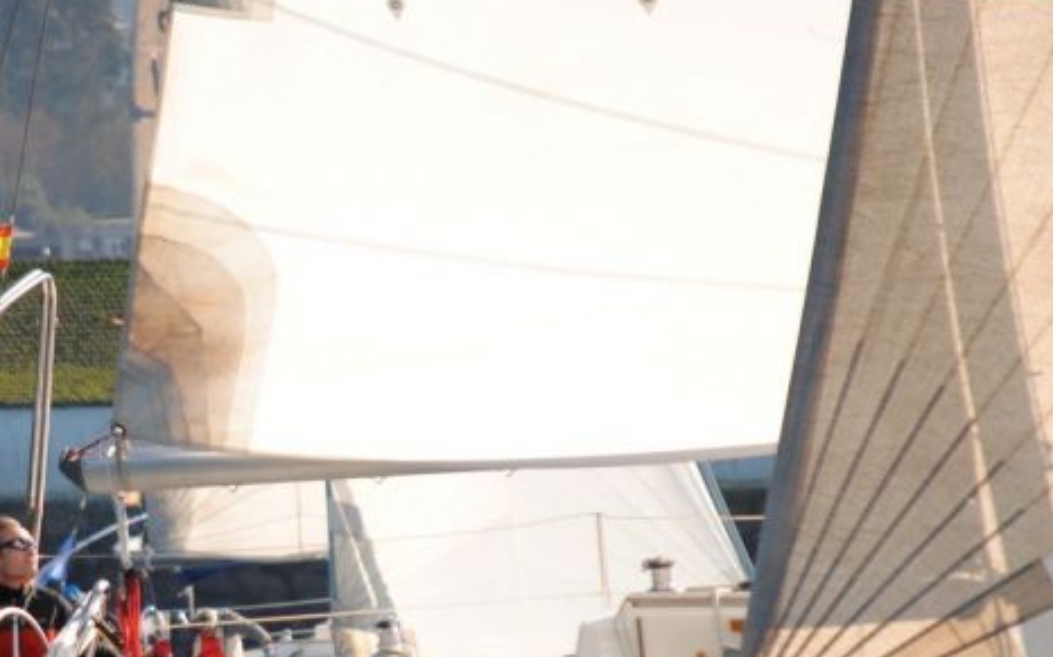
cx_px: 235
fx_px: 15091
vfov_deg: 2.5
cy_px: 595
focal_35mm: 526
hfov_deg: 4.0
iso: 200
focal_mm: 200
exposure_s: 1/500
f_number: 5.6
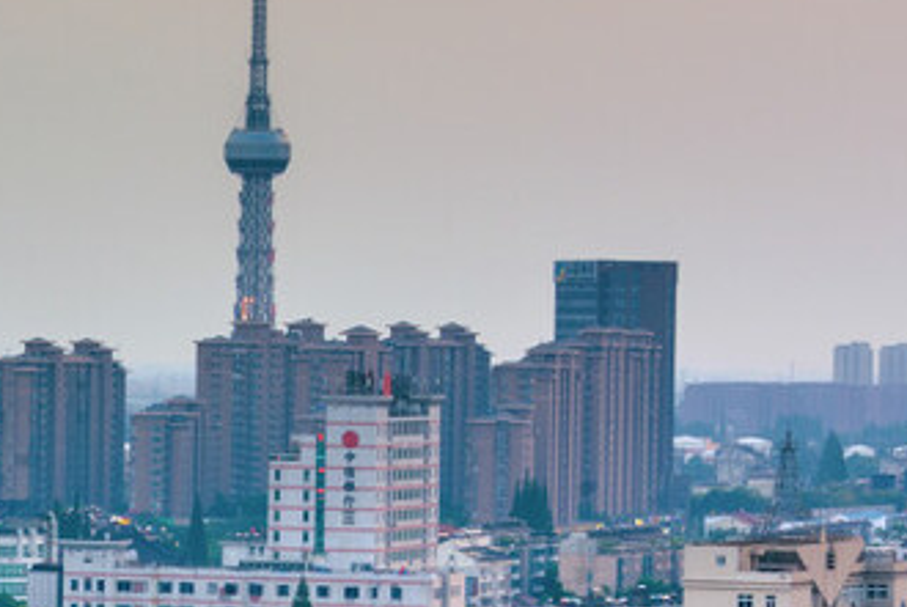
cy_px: 400
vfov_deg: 5.6
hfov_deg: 8.2
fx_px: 6231
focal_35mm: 247
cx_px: -305
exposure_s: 1/1.67
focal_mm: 68
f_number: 14
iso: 100
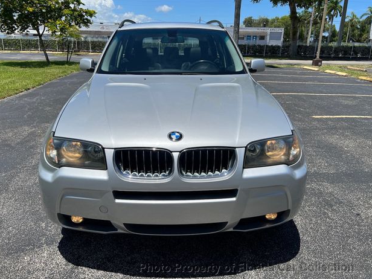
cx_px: 181
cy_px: 135
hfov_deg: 65.3
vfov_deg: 51.3
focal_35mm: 27
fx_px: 290
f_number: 1.5
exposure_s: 1/6579
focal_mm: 5.7
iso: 50
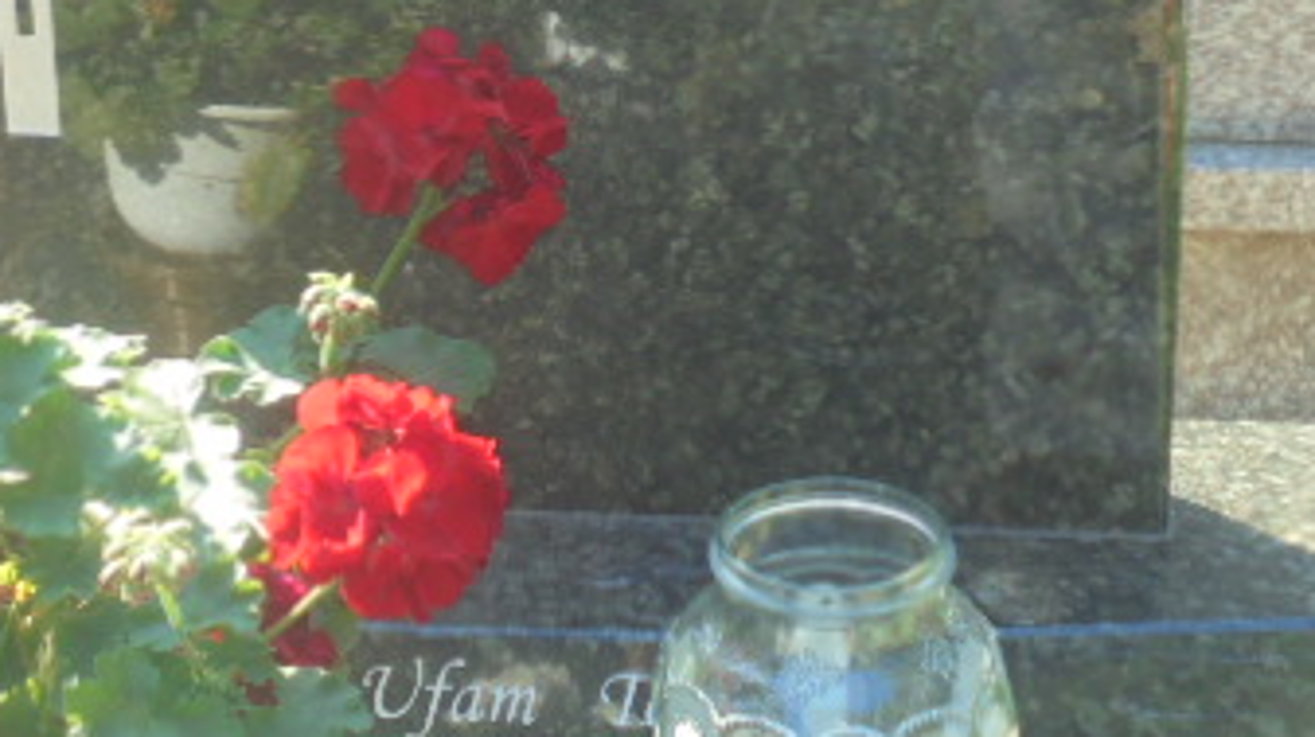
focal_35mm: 89
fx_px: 3101
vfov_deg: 13.3
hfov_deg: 23.9
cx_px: 535
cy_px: -39
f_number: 4.5
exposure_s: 1/60
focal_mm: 7.8
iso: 100
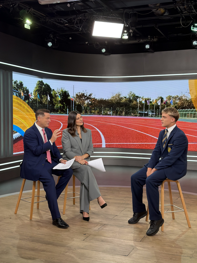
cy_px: 132
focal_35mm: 48
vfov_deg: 39.7
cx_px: 98
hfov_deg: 30.3
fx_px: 364
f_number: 1.78
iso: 250
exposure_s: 1/133
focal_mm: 6.76
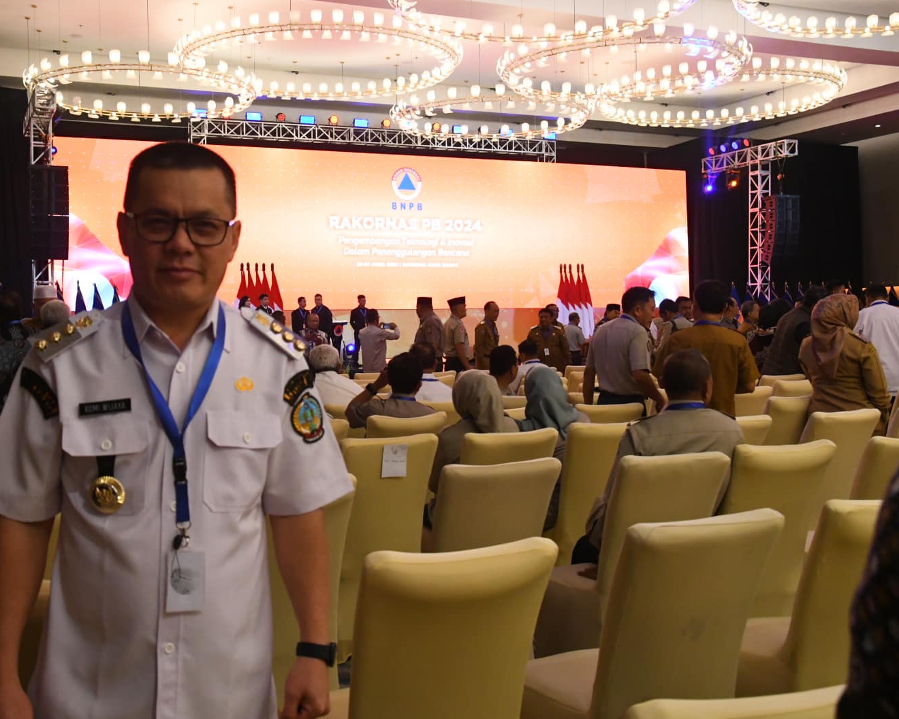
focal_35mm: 38
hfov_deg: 47.8
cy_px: 355
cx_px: 386
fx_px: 1011
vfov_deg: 39.2
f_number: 3.8
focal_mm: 22
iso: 3200
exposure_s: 1/125
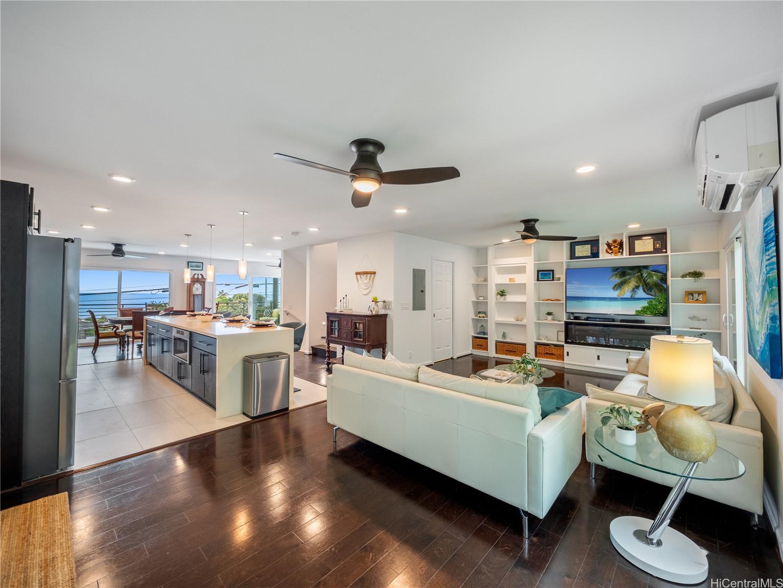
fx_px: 317
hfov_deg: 102.1
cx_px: 392
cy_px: 294
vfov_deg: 85.7
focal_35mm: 14
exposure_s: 1/640
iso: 1250
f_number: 4
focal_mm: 7
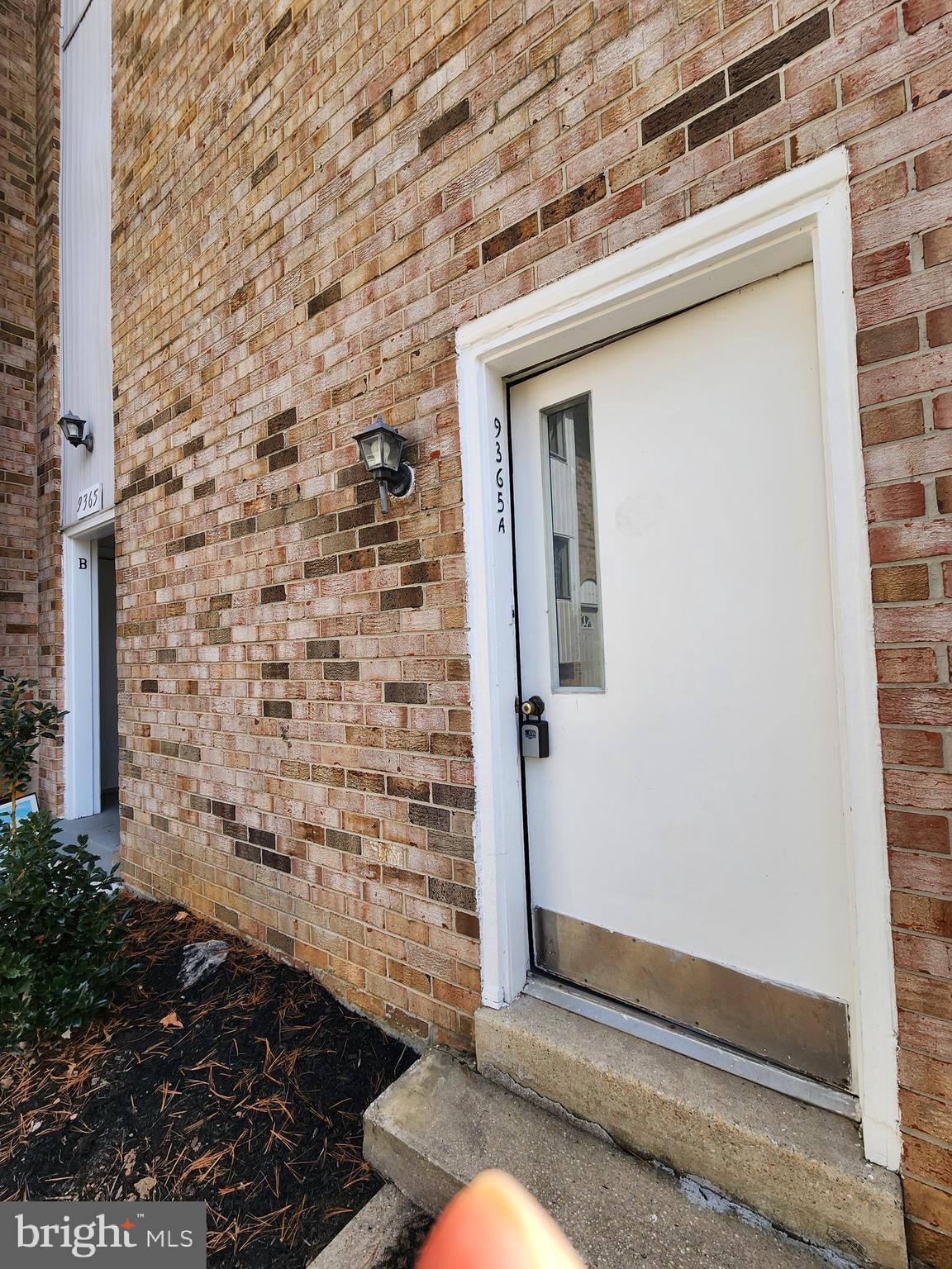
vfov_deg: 106.2
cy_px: 634
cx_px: 476
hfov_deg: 89.9
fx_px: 477
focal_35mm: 13
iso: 50
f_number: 2.2
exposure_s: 1/387
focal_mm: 2.2
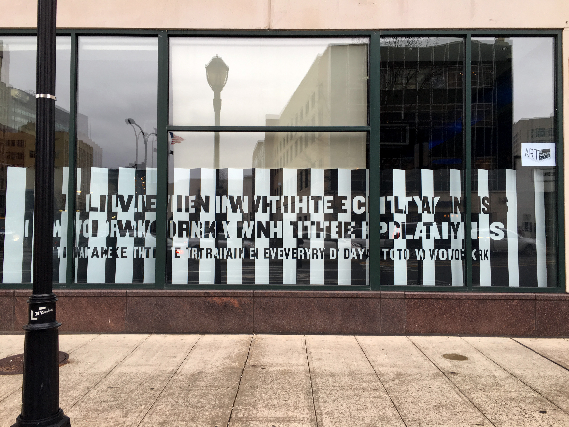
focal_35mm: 29
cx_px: 284
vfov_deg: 48.2
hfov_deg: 61.7
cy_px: 214
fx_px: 477
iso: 32
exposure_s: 1/60
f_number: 2.2
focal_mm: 4.15
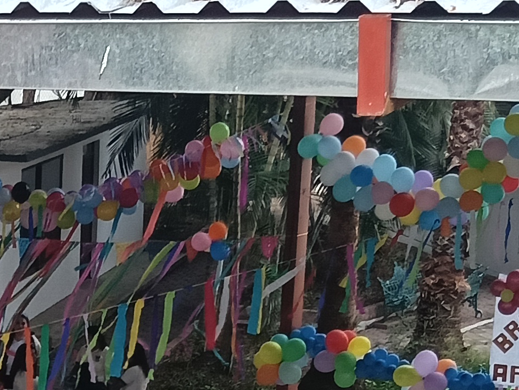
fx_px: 2009
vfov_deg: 10.7
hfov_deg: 13.8
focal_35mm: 134
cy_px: 579
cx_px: -264
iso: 50
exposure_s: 1/214
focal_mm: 3.98
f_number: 1.8
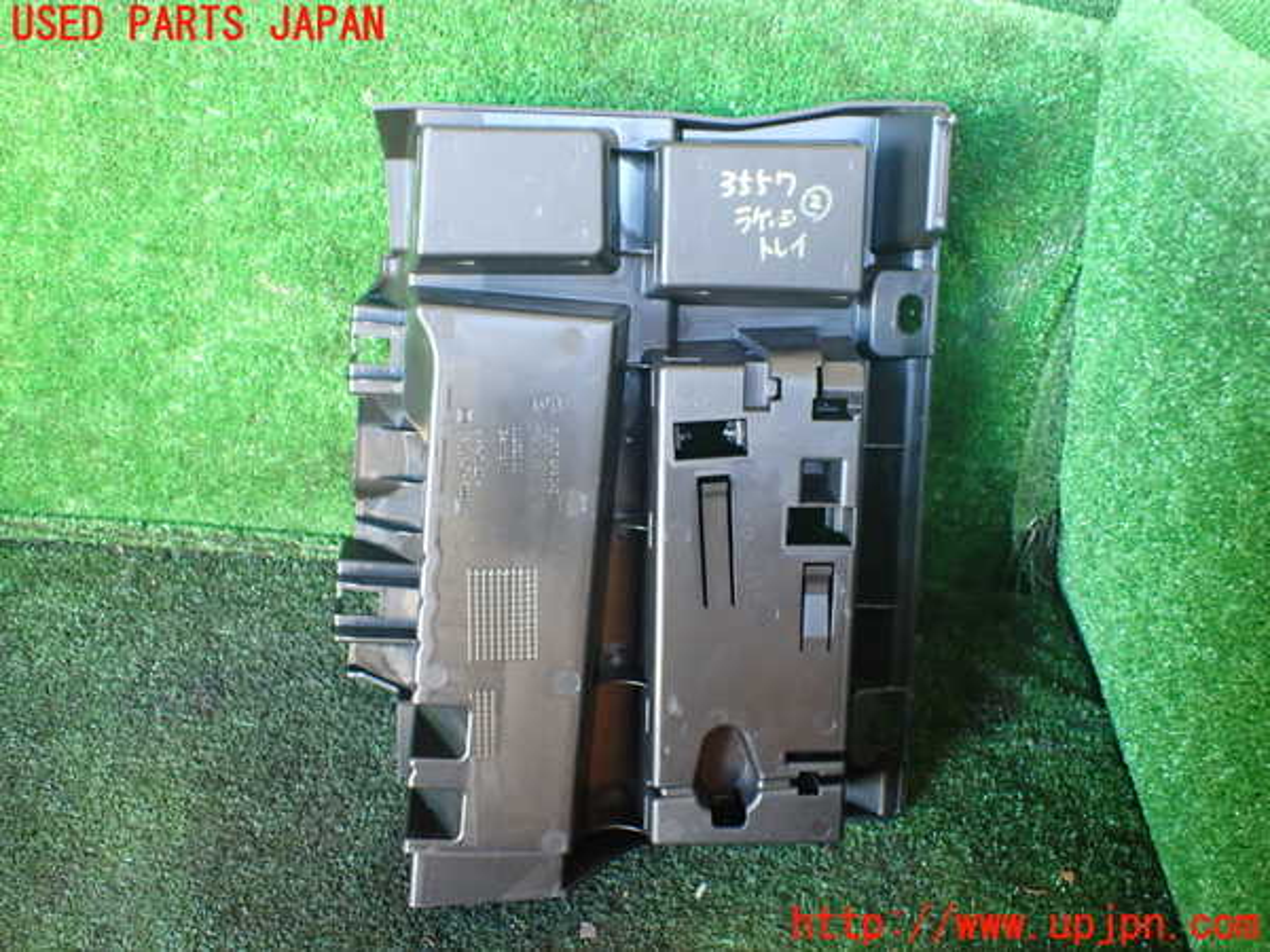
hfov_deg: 60.0
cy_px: 476
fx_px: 1101
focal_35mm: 30
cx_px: 635
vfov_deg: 46.8
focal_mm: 5.4
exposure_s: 1/50
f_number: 2.3
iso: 800
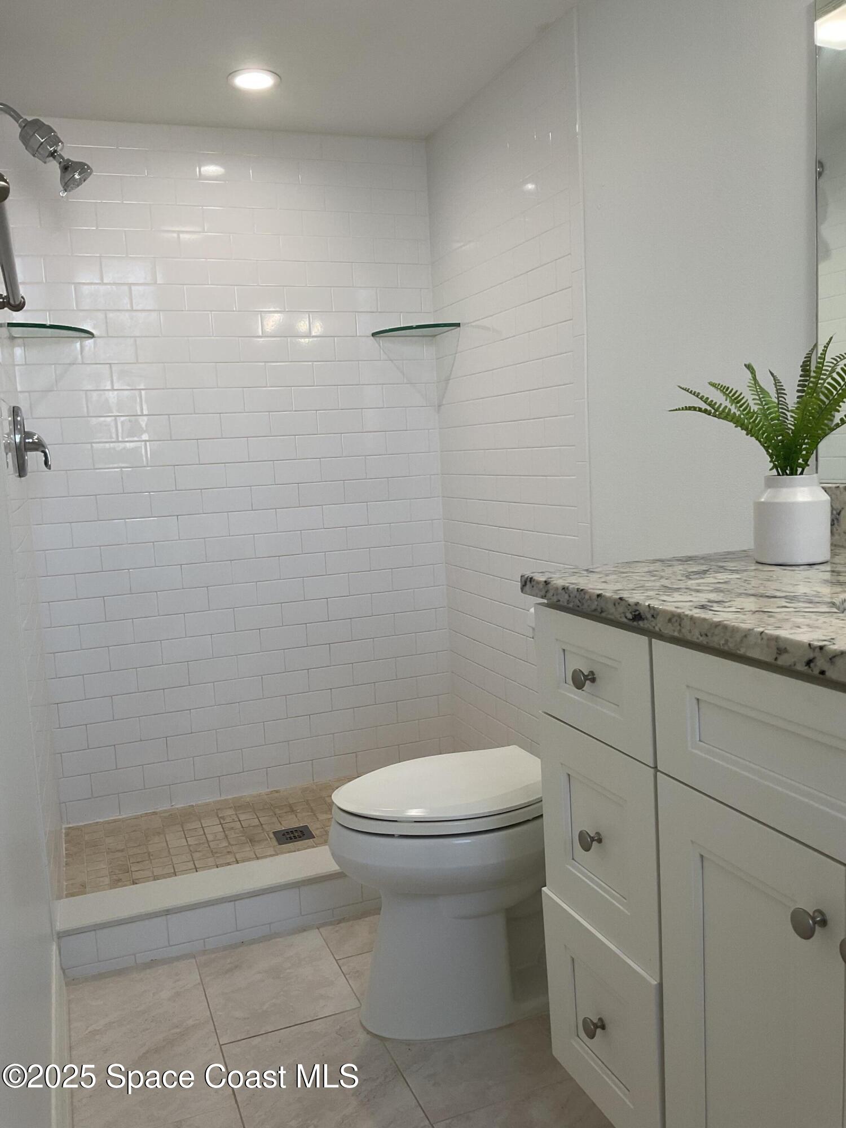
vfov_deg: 61.7
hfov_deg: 48.2
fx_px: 945
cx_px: 423
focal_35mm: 29
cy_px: 564
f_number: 1.8
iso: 40
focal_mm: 3
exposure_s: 1/120
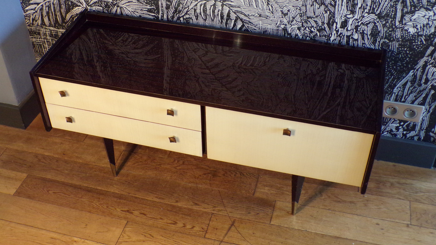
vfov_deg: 28.9
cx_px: 220
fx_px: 474
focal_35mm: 41
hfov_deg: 49.4
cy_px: 95
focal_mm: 6.6
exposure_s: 1/20
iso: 379
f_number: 3.3
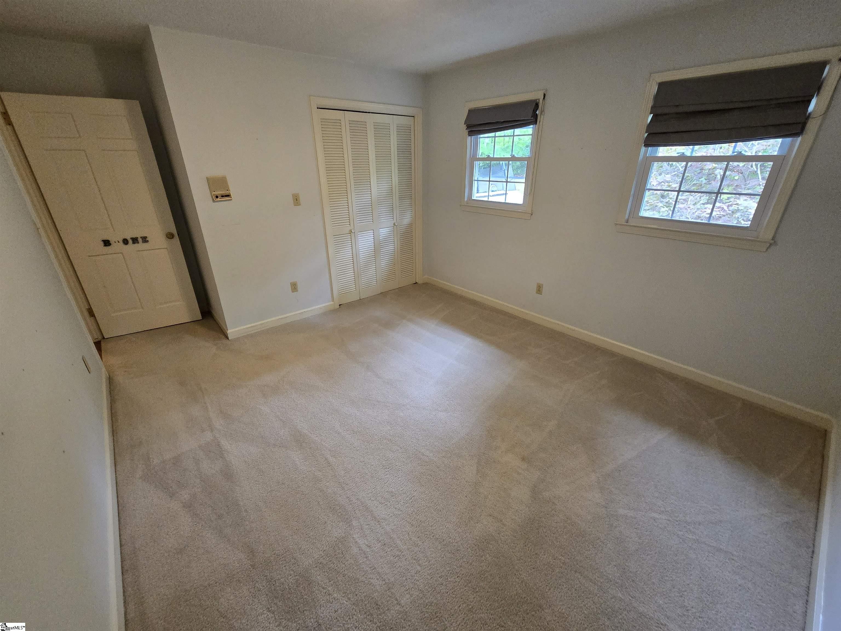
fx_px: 316
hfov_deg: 106.2
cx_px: 420
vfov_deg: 89.9
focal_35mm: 13
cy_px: 316
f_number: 2.2
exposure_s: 1/60
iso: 500
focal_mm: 2.2
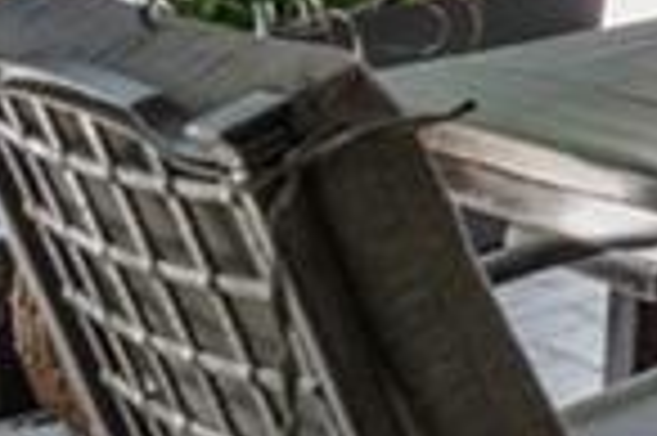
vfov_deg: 11.0
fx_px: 2042
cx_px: 1926
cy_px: -472
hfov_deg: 11.5
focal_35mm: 112
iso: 1250
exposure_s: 1/800
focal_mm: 16
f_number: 6.3
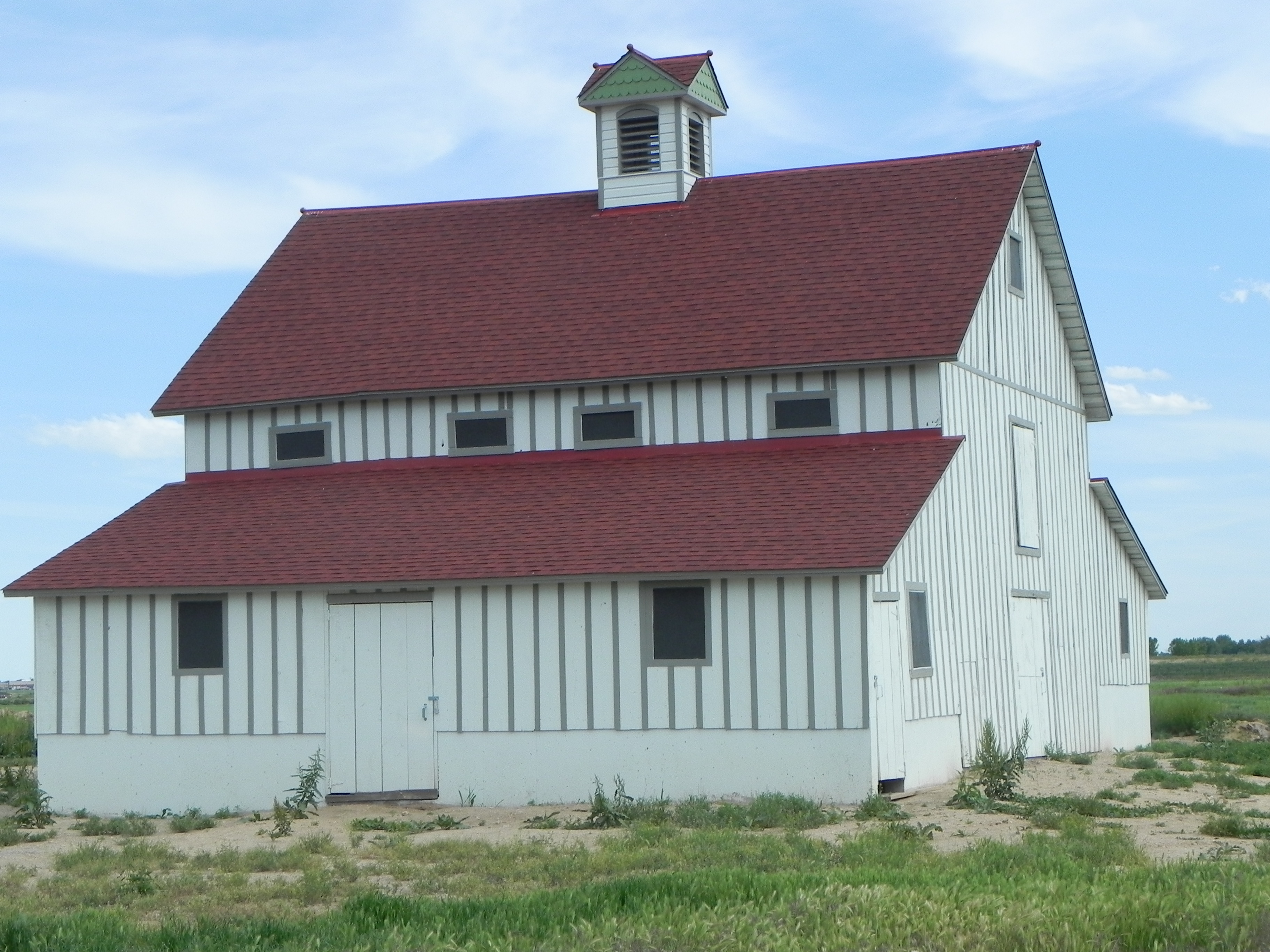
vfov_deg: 19.6
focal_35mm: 75
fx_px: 2752
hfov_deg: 26.0
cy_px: 476
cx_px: 635
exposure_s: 1/391
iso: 160
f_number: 7.1
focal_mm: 13.4
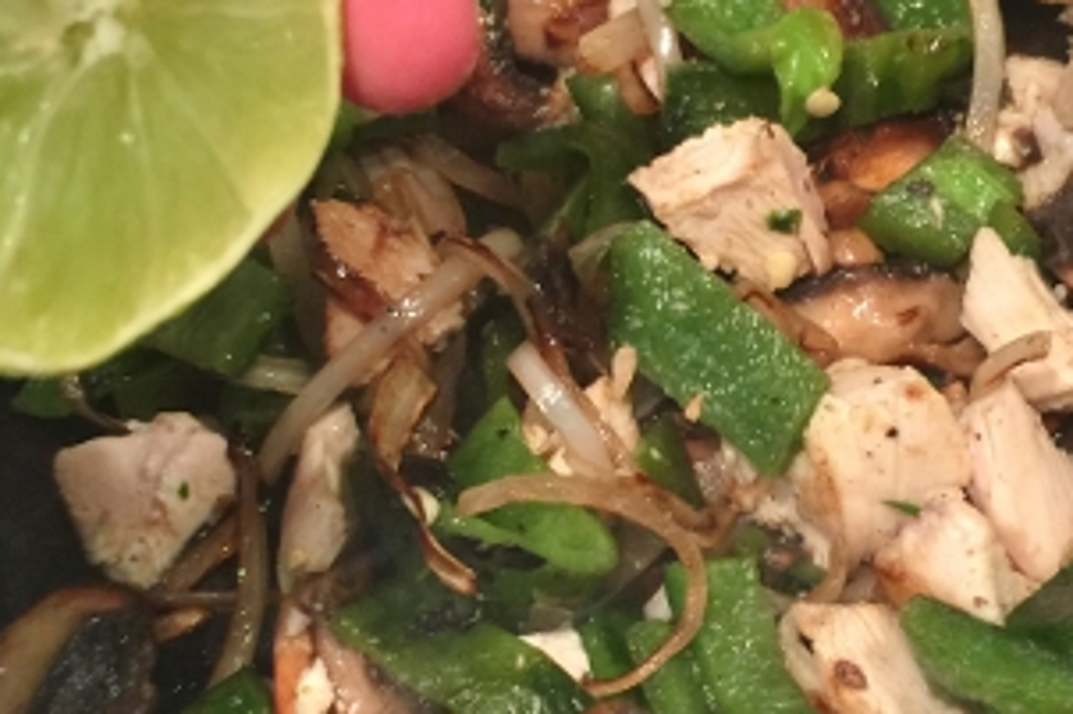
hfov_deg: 31.3
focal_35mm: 64
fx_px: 1906
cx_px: 643
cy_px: 430
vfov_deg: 21.2
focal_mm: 4.15
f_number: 2.2
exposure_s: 1/15
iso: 64
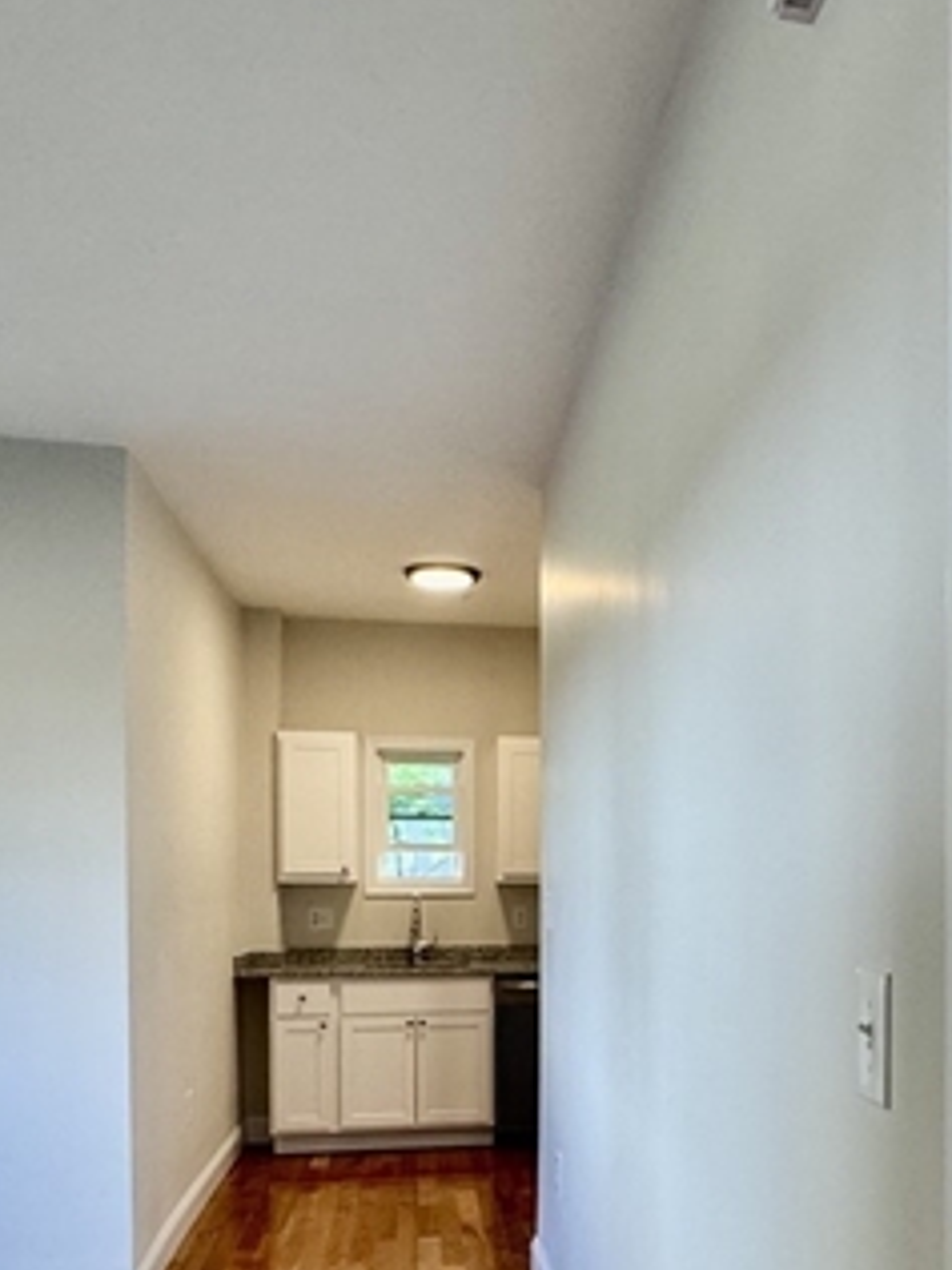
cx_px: 691
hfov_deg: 40.8
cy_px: 900
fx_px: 1247
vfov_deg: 52.3
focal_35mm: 34
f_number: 2.2
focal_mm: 2.22
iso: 160
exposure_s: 1/120
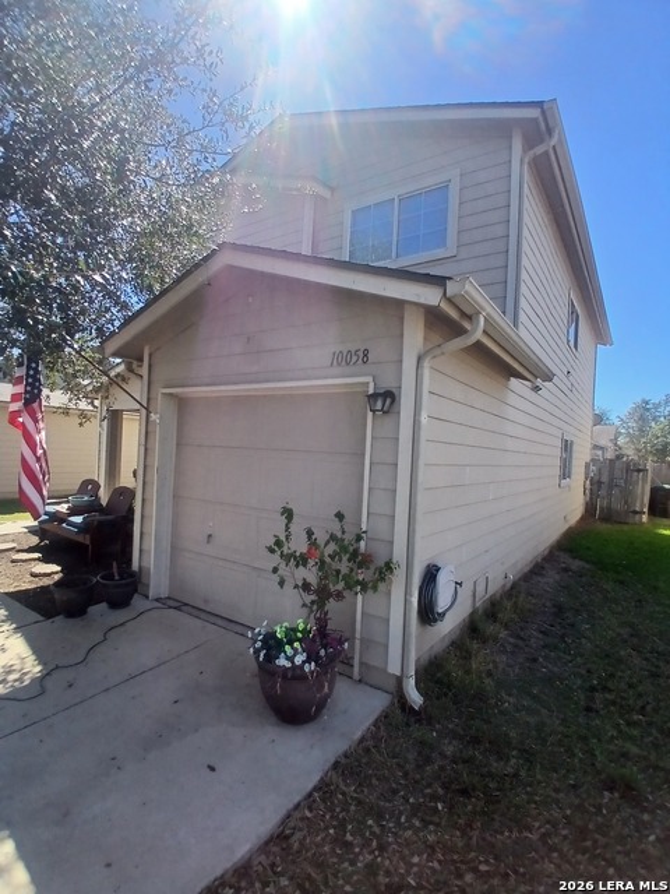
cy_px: 447
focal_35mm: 17
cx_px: 335
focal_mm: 1.4
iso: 50
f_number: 2.2
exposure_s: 1/833
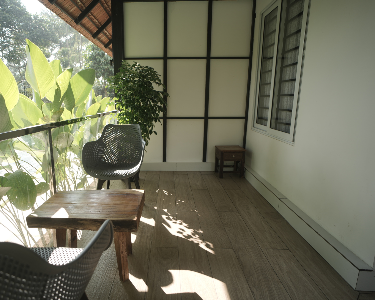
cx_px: 156
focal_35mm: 21
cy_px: 152
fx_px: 233
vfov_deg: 65.5
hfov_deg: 77.0
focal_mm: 18
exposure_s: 1/160
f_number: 4
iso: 100
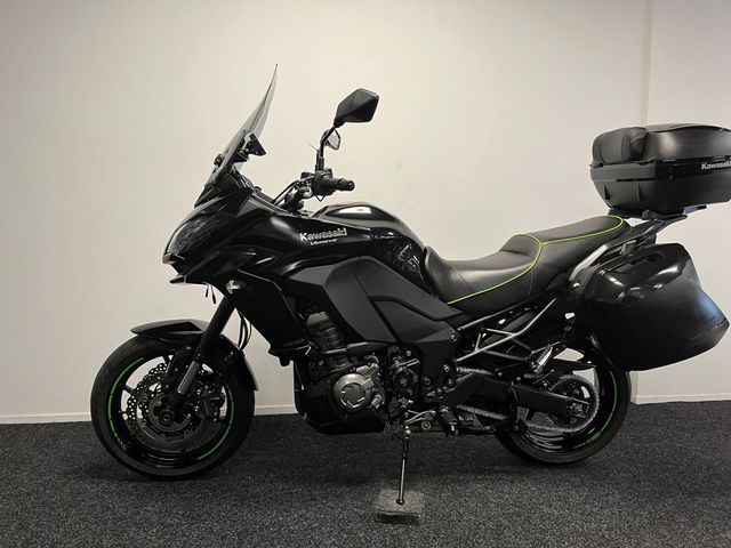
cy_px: 274
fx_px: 549
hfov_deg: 67.3
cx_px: 366
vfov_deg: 53.1
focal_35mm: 26
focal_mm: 5.1
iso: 80
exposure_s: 1/50
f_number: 1.6
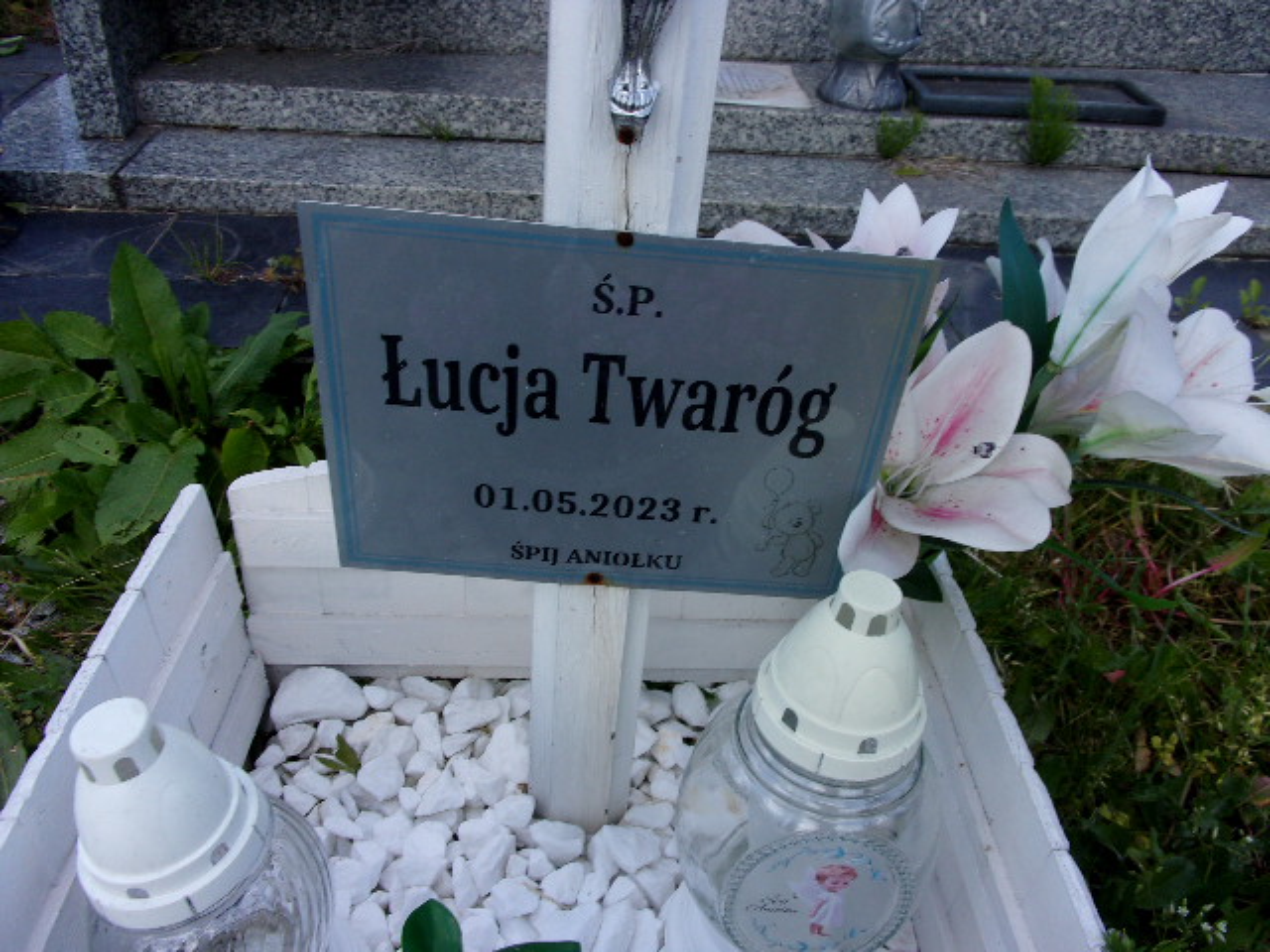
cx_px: 635
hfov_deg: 63.4
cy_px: 476
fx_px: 1027
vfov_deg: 49.7
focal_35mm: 28
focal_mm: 5.1
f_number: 10.8
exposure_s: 1/42
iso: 80
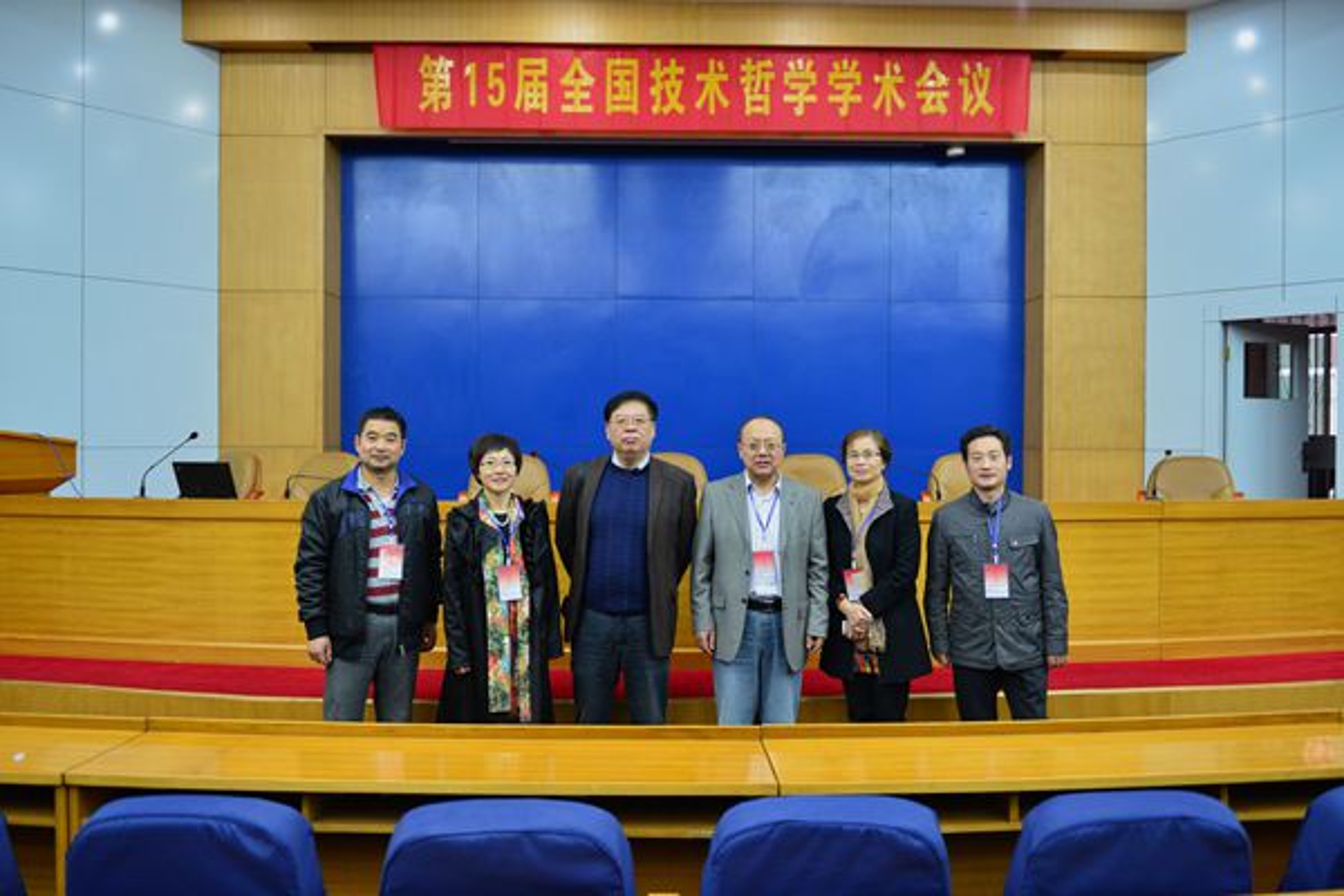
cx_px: 672
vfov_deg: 45.0
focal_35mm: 29
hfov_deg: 63.7
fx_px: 1083
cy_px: 448
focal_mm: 29
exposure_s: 1/100
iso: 2000
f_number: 3.2
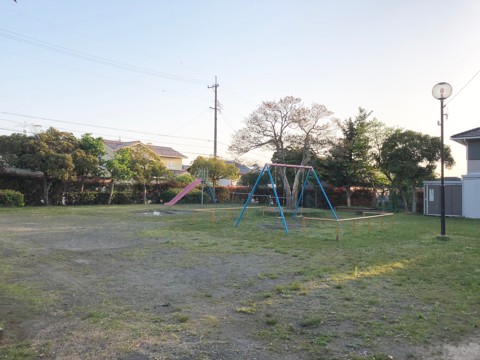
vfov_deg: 49.7
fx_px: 388
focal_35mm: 28
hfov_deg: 63.4
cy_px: 180
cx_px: 240
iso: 20
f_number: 1.8
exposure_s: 1/1066
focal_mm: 3.99
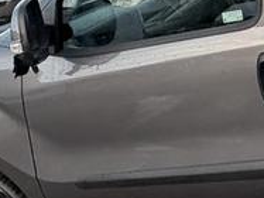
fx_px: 511
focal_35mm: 67
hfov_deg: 23.9
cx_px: 380
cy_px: -30
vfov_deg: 20.7
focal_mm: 2.22
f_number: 2.2
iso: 40
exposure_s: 1/125
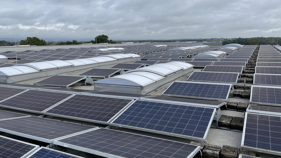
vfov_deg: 38.7
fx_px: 224
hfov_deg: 64.3
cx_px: 144
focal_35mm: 30
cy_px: 59
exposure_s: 1/2817
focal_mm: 4.2
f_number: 1.6
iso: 32
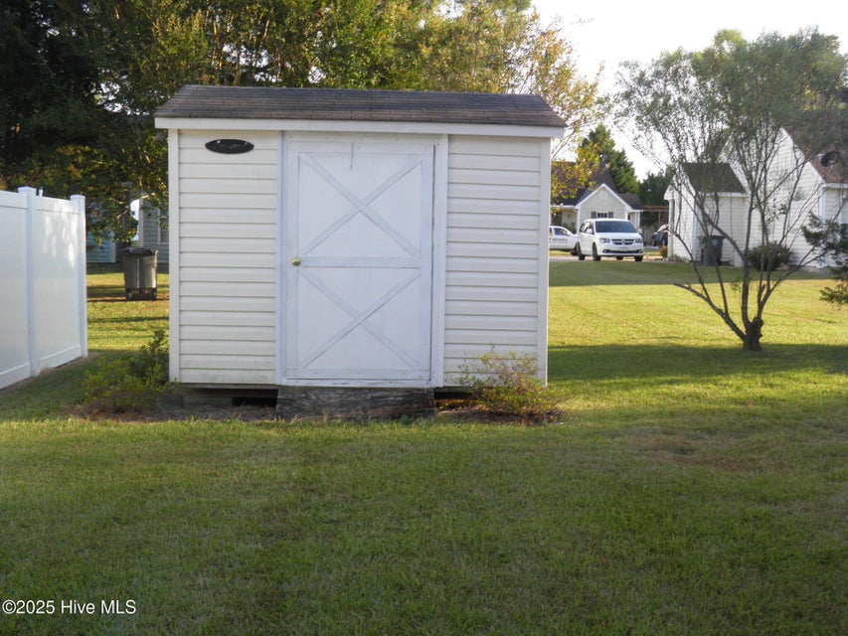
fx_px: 956
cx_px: 424
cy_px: 318
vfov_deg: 36.8
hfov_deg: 47.9
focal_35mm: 39
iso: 50
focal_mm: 7.1
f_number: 4.5
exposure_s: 1/60
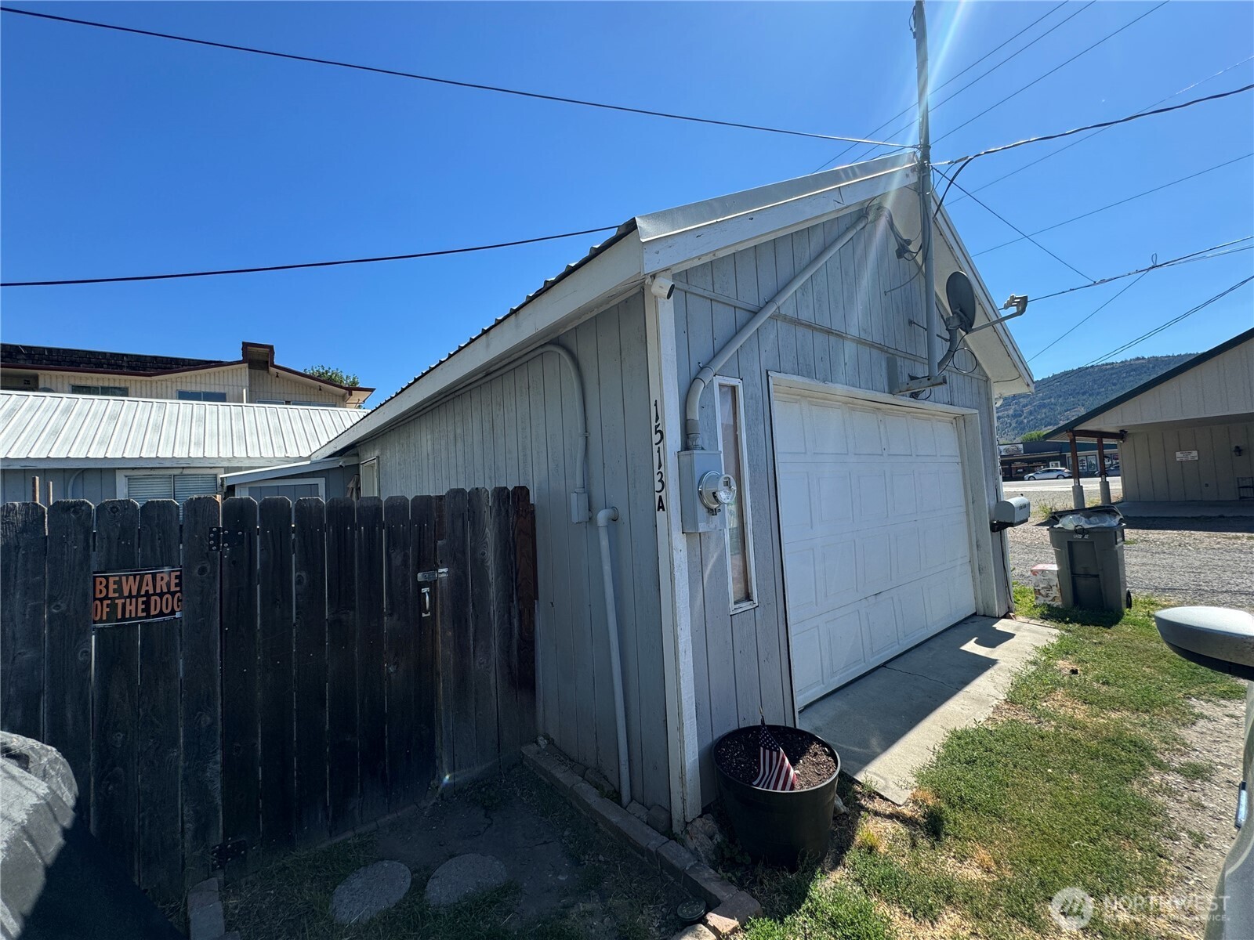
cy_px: 470
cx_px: 627
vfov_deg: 85.7
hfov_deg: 102.1
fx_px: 507
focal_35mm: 14
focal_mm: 2.22
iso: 40
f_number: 2.2
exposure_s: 1/741
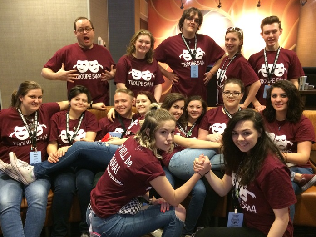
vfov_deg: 46.8
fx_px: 274
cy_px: 118
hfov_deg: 60.0
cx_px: 154
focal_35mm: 30
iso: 320
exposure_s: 1/15
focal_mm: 4.15
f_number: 2.2
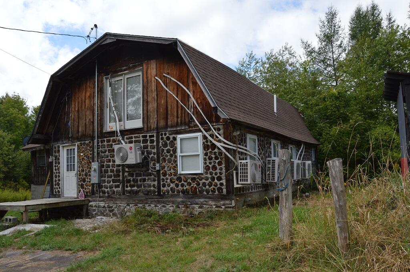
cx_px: 205
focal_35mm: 27
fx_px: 307
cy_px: 136
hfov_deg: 67.4
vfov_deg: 47.8
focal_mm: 18
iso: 100
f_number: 8
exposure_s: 1/200
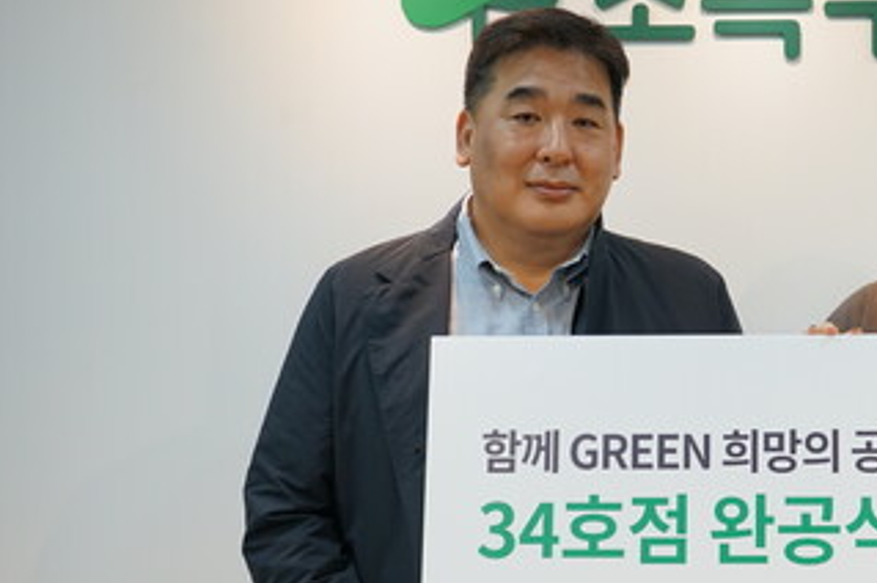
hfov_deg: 24.7
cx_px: 709
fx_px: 1971
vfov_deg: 16.8
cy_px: 327
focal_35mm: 81
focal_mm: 43
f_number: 4.5
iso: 640
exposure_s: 1/160
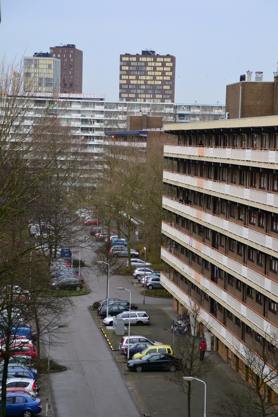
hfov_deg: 12.2
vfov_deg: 18.2
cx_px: 139
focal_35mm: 112
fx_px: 1303
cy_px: 208
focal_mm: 75
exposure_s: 1/200
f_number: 5.6
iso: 1600
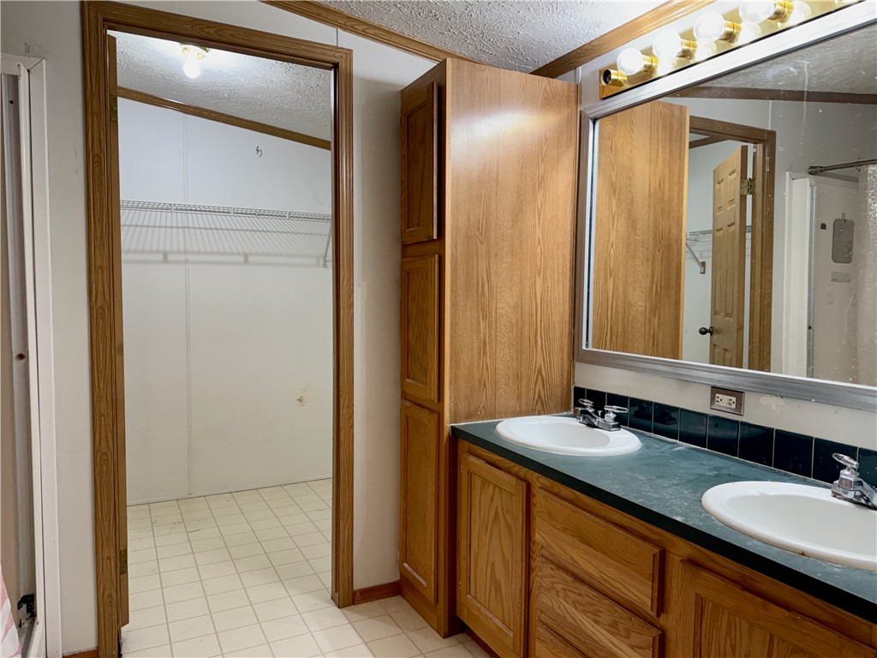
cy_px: 329
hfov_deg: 71.6
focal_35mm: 24
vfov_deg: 56.8
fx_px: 608
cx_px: 438
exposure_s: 1/120
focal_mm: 6.76
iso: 125
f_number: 1.78
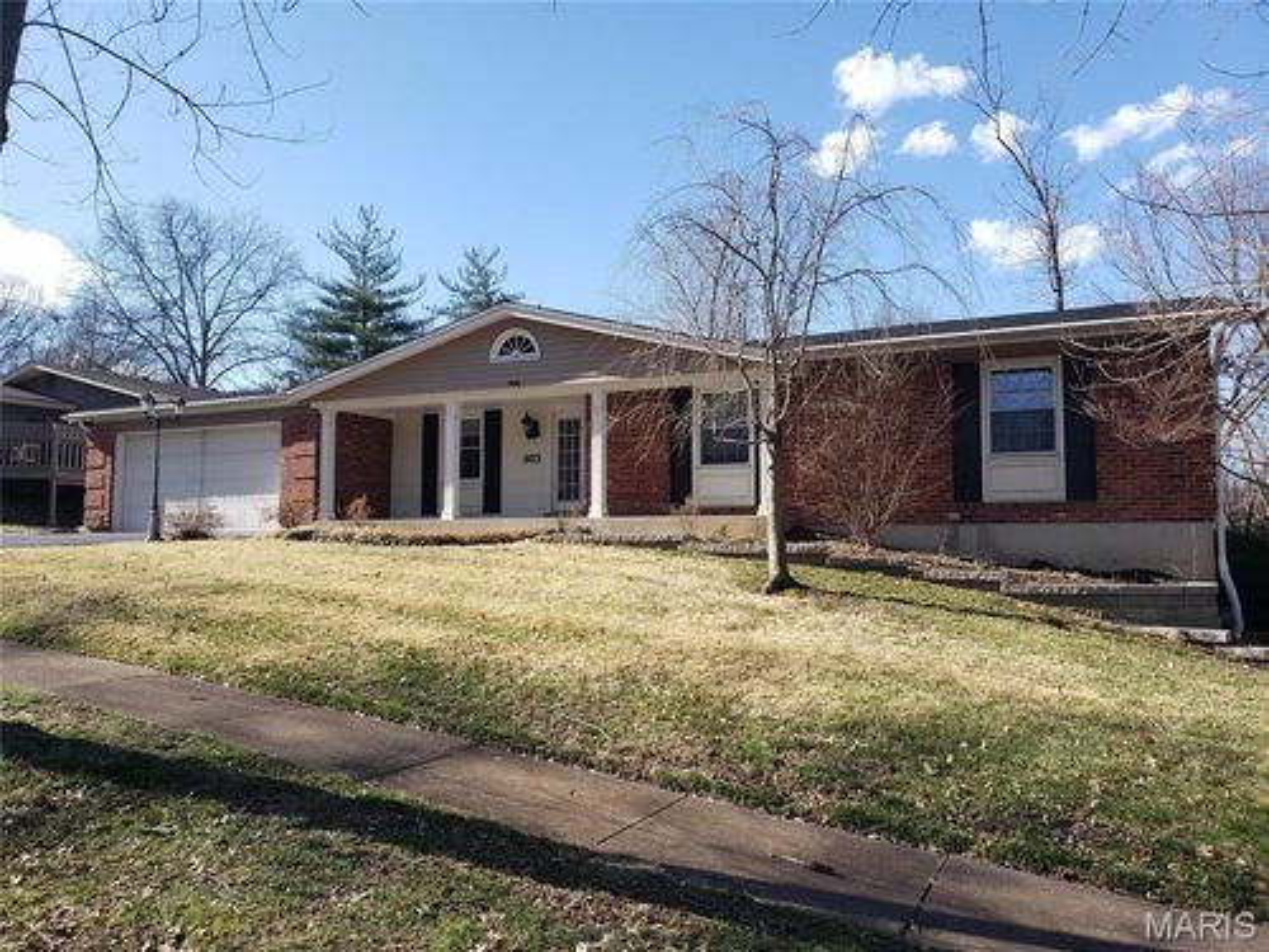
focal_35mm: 26
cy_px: 476
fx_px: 953
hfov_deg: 67.3
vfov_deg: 53.1
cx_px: 634
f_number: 2.4
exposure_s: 1/798
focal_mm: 4.3
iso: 50
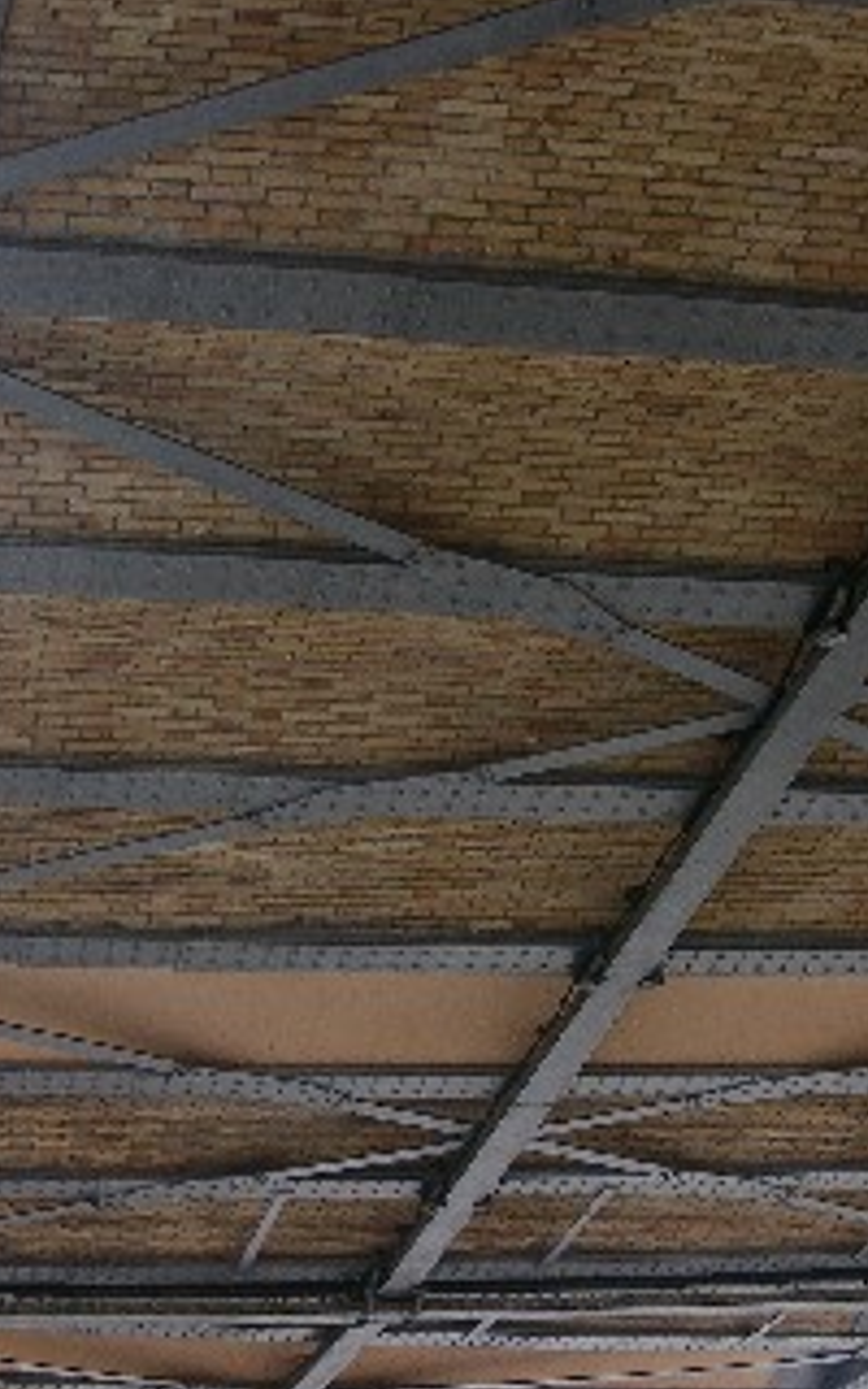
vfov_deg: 30.0
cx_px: 347
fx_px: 2574
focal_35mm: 68
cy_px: 901
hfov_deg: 19.1
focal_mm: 8.9
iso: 50
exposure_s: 1/36.6
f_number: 5
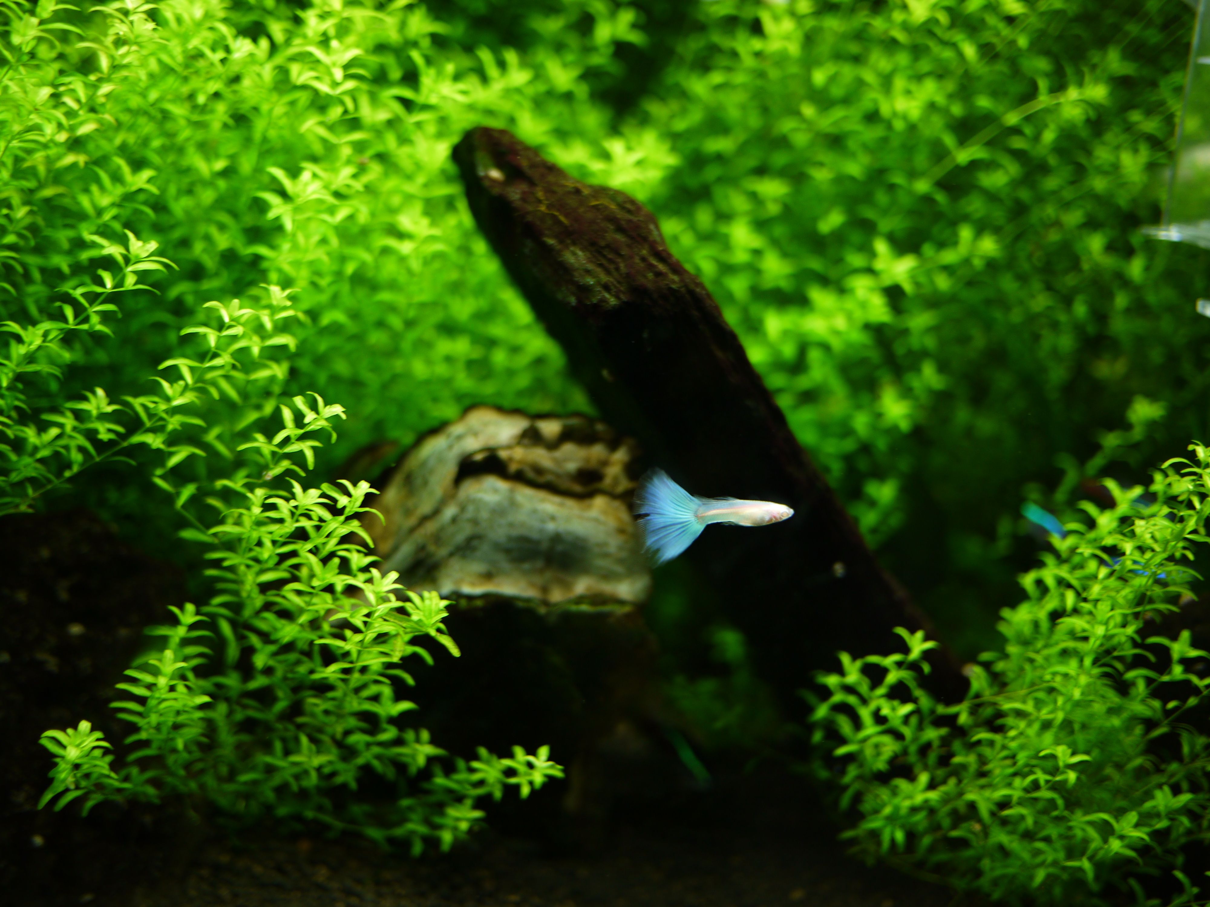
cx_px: 605
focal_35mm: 40
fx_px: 1398
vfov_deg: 36.0
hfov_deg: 46.8
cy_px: 454
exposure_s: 1/125
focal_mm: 20
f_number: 1.7
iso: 160
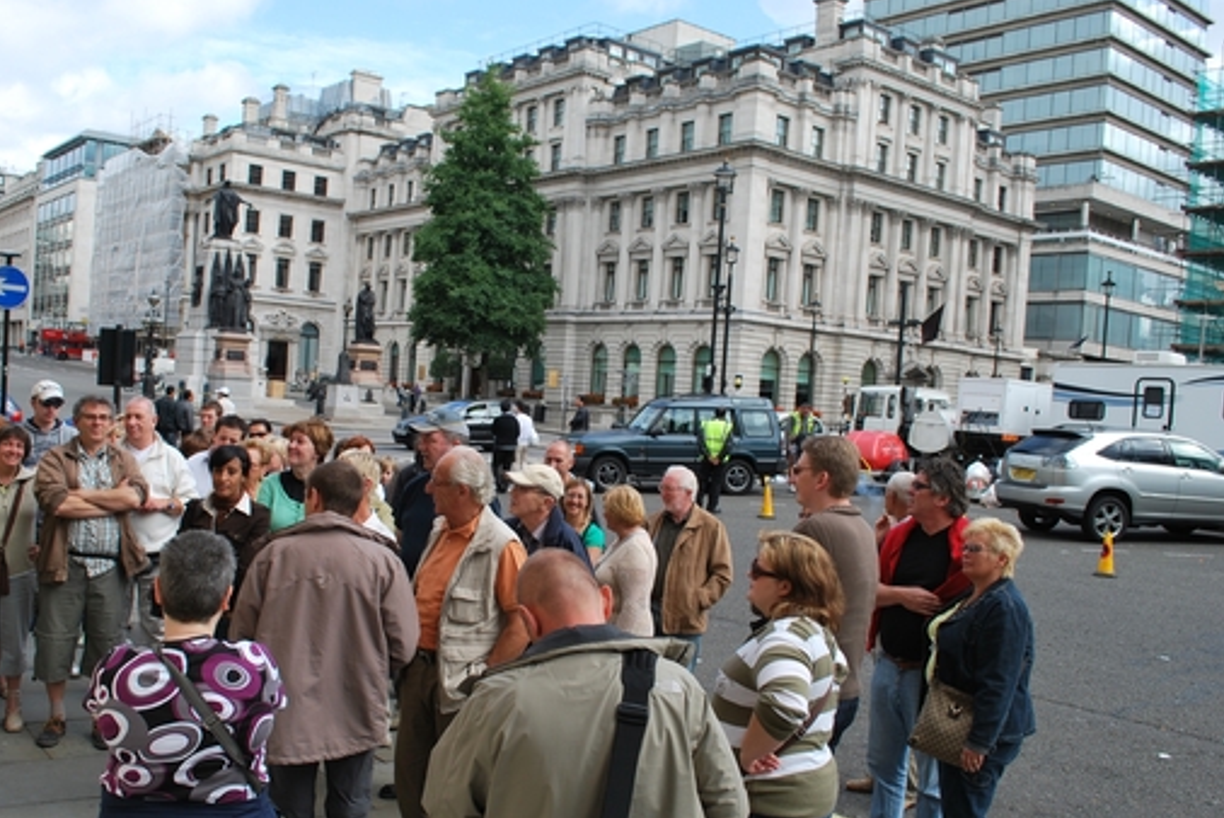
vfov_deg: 41.1
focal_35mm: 32
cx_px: 537
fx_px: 1089
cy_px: 451
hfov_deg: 58.5
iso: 100
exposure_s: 1/160
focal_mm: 18
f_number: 6.3
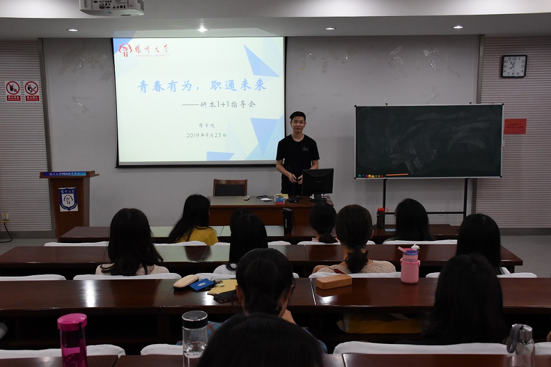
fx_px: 551
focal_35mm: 36
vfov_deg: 36.9
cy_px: 184
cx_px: 276
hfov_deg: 53.1
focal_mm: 24
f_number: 6.3
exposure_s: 1/100
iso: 2000
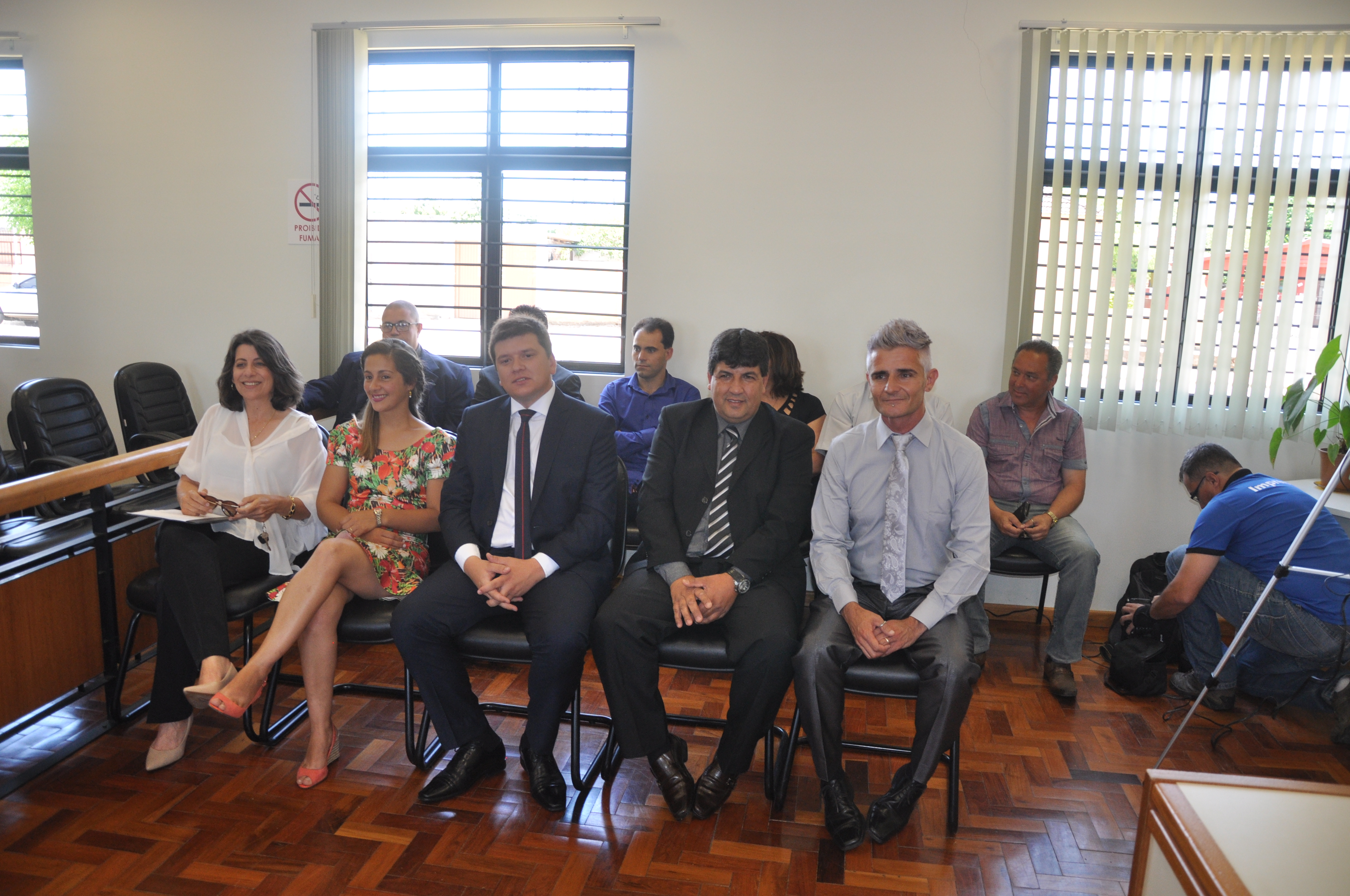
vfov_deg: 47.8
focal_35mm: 27
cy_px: 448
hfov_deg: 67.4
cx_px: 675
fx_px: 1011
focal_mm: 18
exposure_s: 1/160
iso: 500
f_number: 3.5
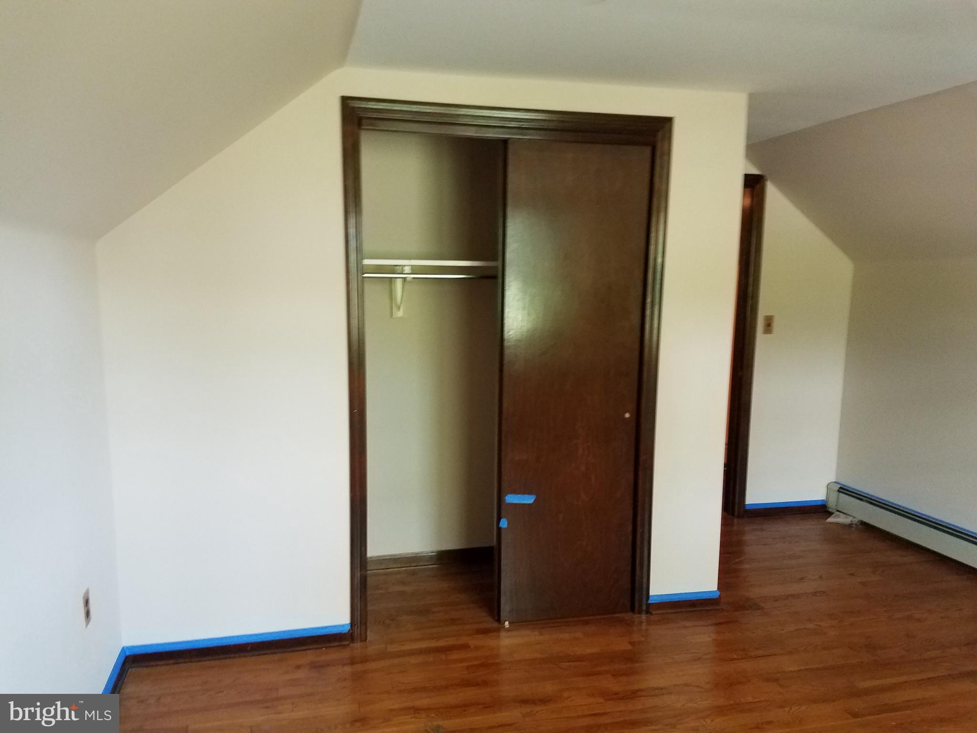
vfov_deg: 53.1
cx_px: 488
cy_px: 366
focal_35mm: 26
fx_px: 734
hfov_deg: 67.3
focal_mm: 4.2
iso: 250
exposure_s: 1/24
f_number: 1.7
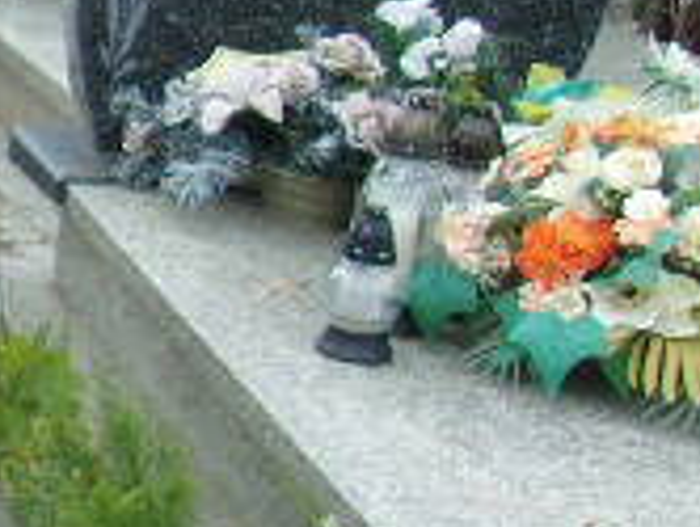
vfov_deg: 14.3
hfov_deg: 15.9
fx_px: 2106
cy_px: 245
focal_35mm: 104
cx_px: -582
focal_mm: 4.9
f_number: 3
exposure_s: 1/280
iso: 80
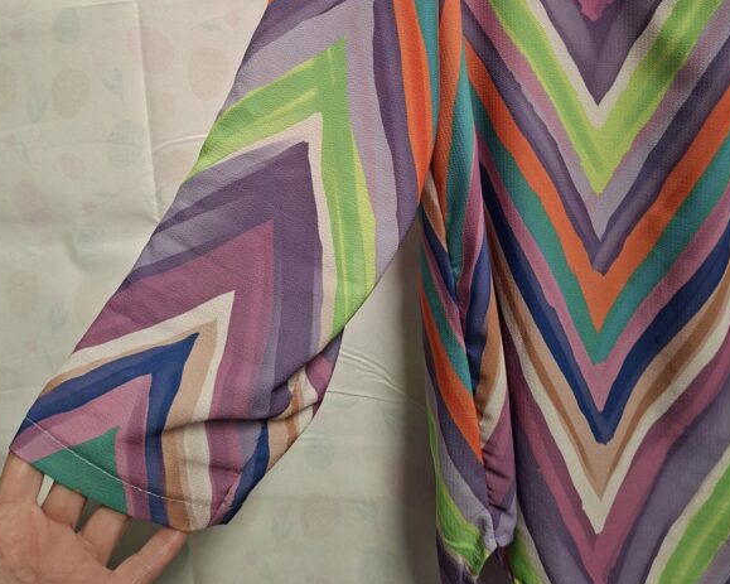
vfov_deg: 44.6
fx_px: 670
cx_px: 359
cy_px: 111
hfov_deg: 57.2
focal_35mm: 31
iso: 200
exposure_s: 1/50
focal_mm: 5.54
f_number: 1.8
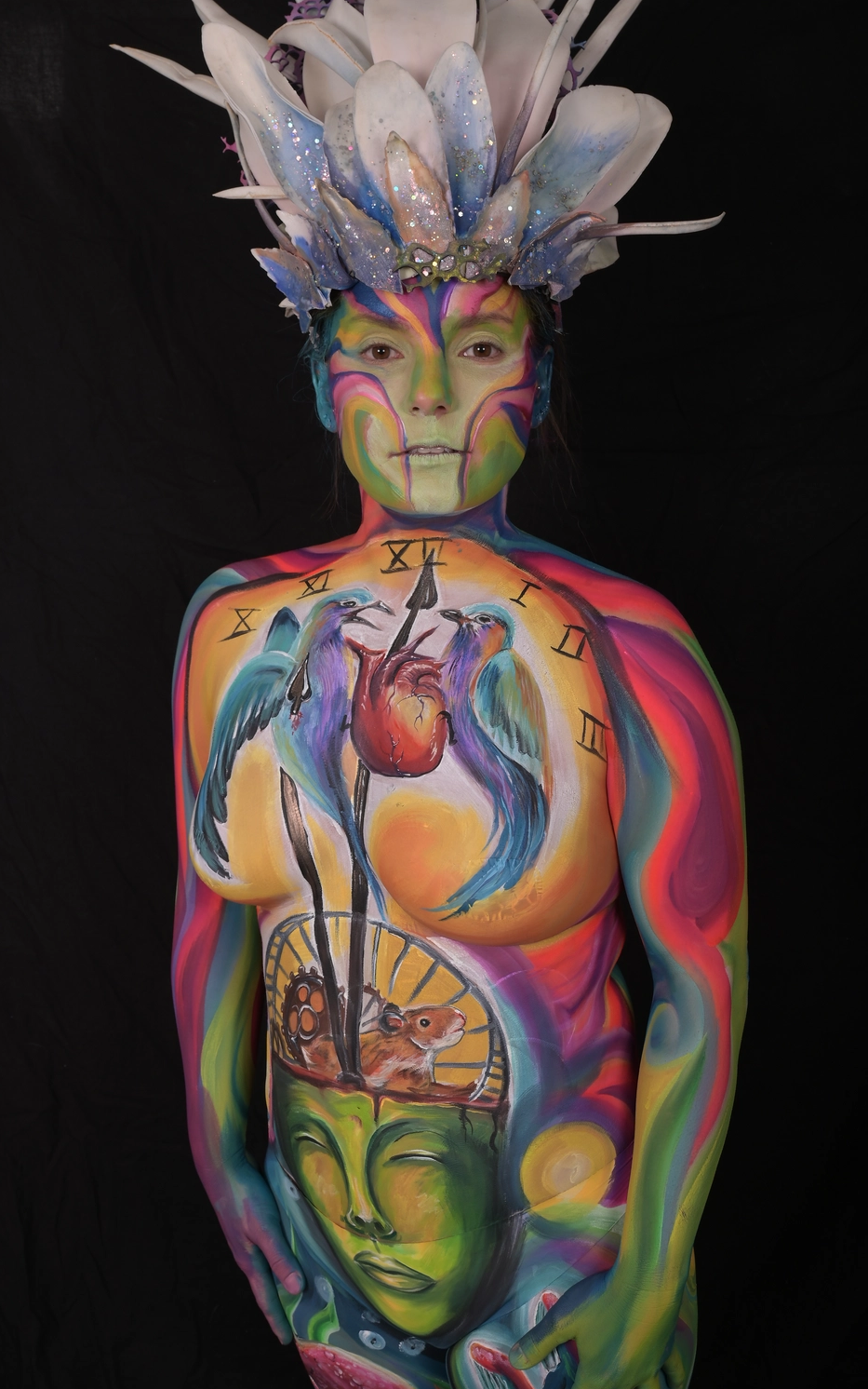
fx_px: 1627
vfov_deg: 46.2
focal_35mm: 43
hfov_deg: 29.9
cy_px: 697
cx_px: 451
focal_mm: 42
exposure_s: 1/200
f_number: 11
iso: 200
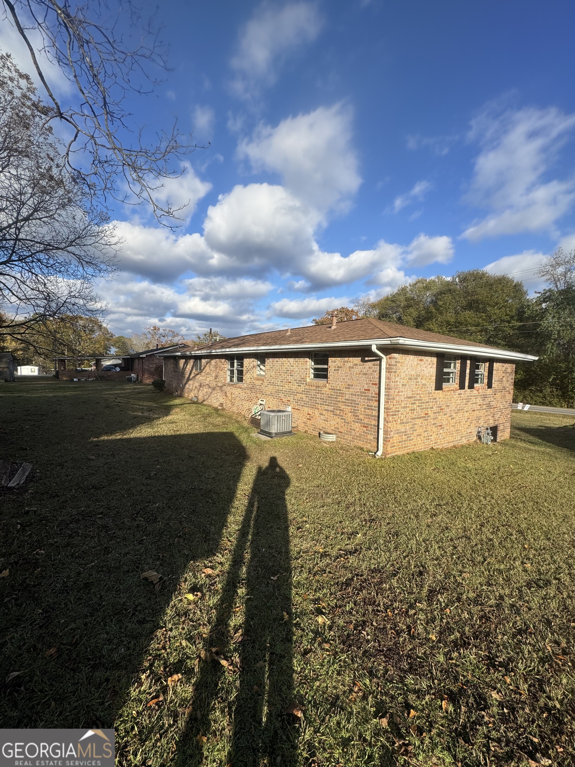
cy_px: 384
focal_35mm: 14
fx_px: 310
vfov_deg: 102.1
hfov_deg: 85.7
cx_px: 288
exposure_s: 1/1789
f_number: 2.2
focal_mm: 2.22
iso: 50
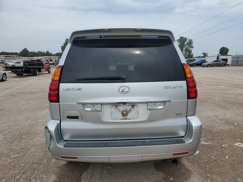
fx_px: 183
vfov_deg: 53.1
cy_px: 91
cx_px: 122
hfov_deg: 67.3
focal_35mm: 26
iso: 50
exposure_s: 1/3333
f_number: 1.5
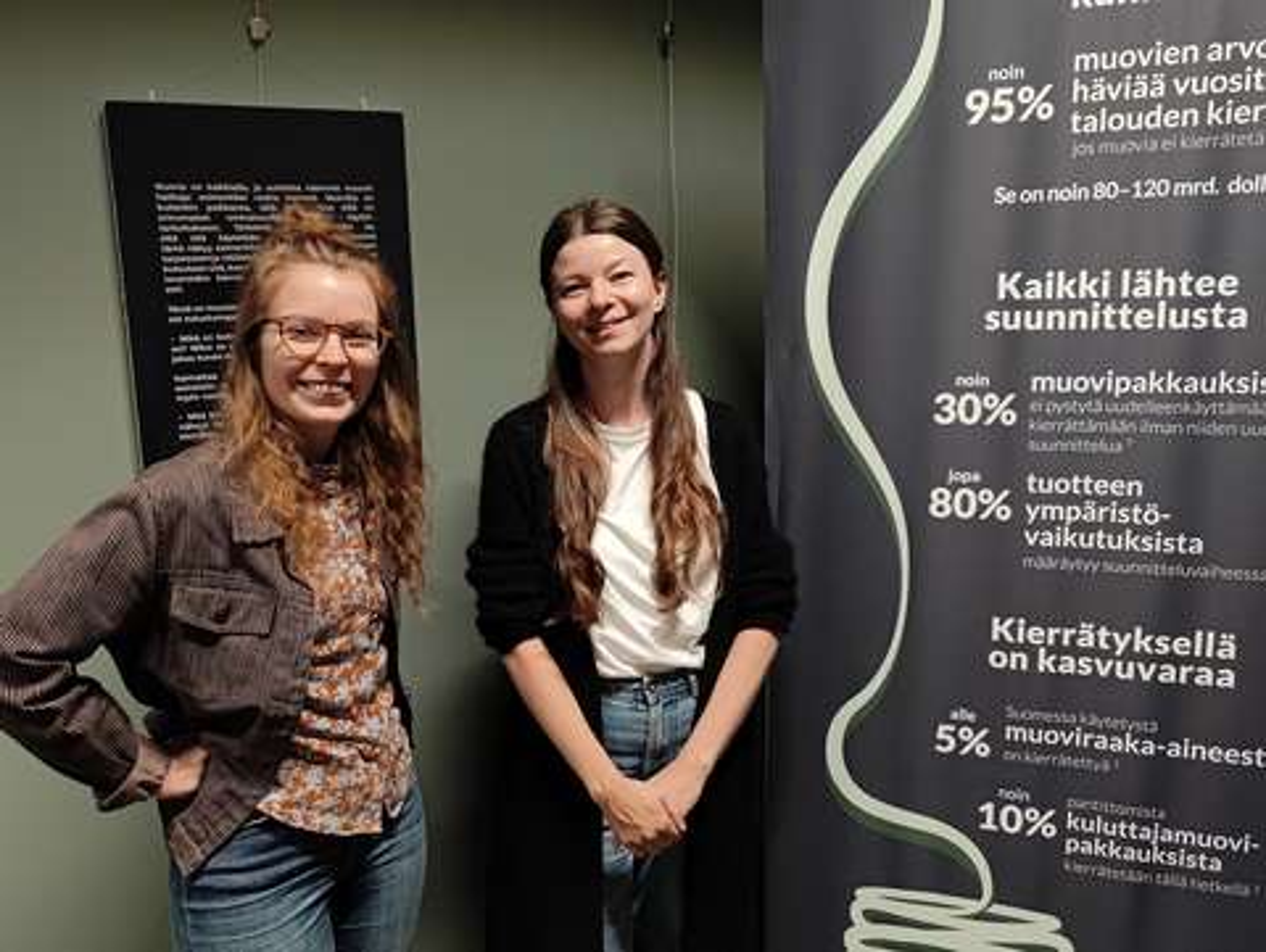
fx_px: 1281
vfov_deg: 40.8
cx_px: 633
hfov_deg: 52.6
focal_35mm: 35
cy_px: 476
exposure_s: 1/50
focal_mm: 6.06
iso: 334
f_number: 1.8
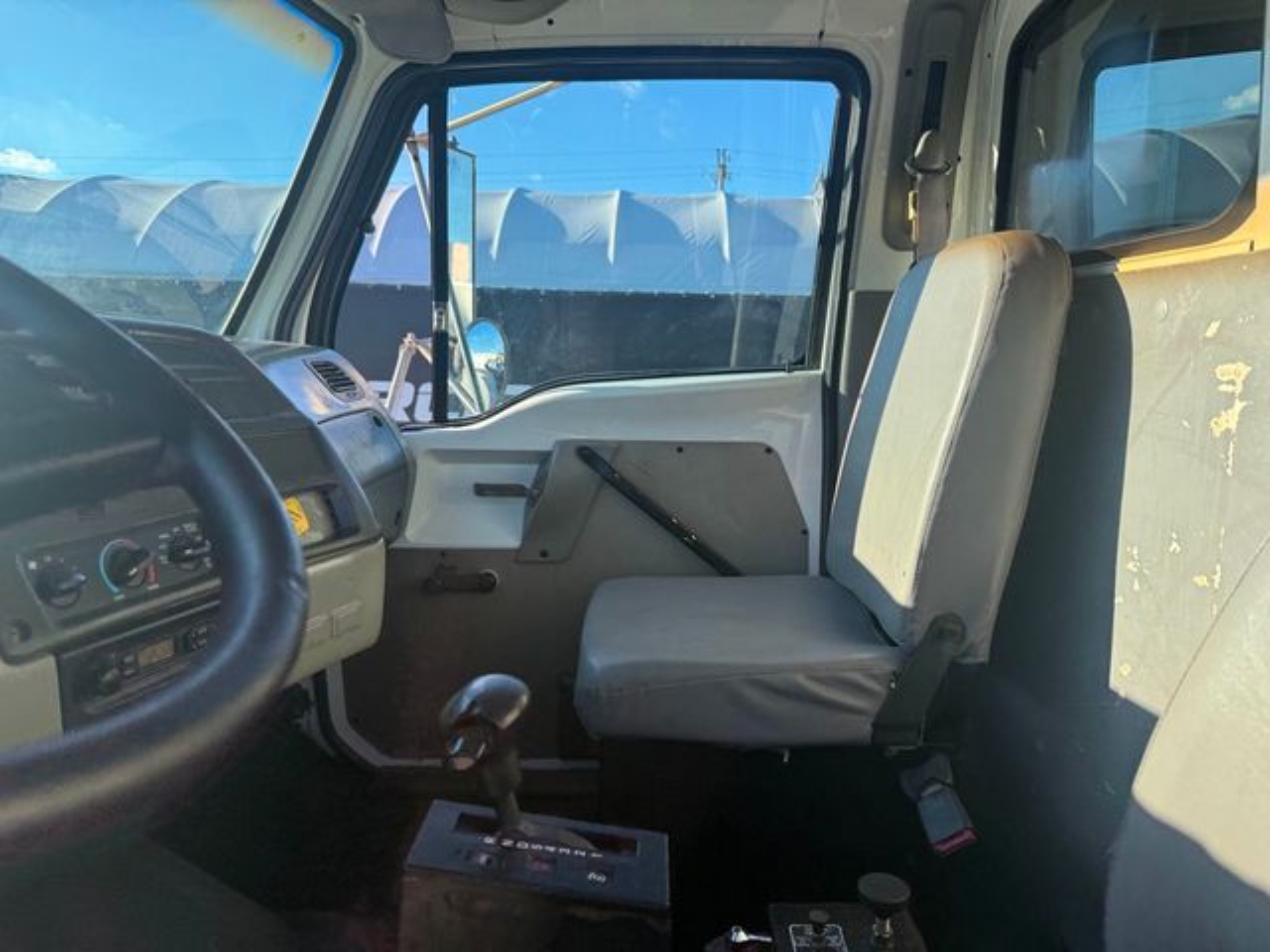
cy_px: 476
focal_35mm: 24
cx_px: 635
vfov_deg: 56.8
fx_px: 881
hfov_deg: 71.6
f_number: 1.78
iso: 80
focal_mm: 6.76
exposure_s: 1/1211
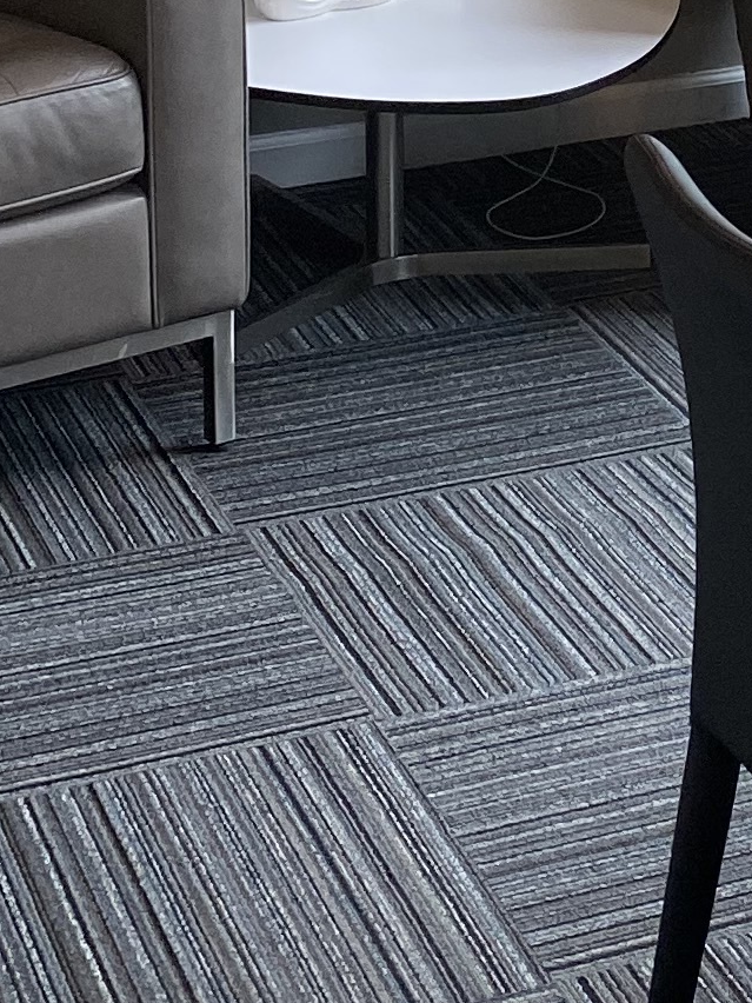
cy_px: -477
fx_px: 3563
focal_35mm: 123
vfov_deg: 14.9
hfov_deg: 11.3
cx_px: 1323
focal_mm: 4.25
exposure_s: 1/120
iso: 80
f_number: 1.8
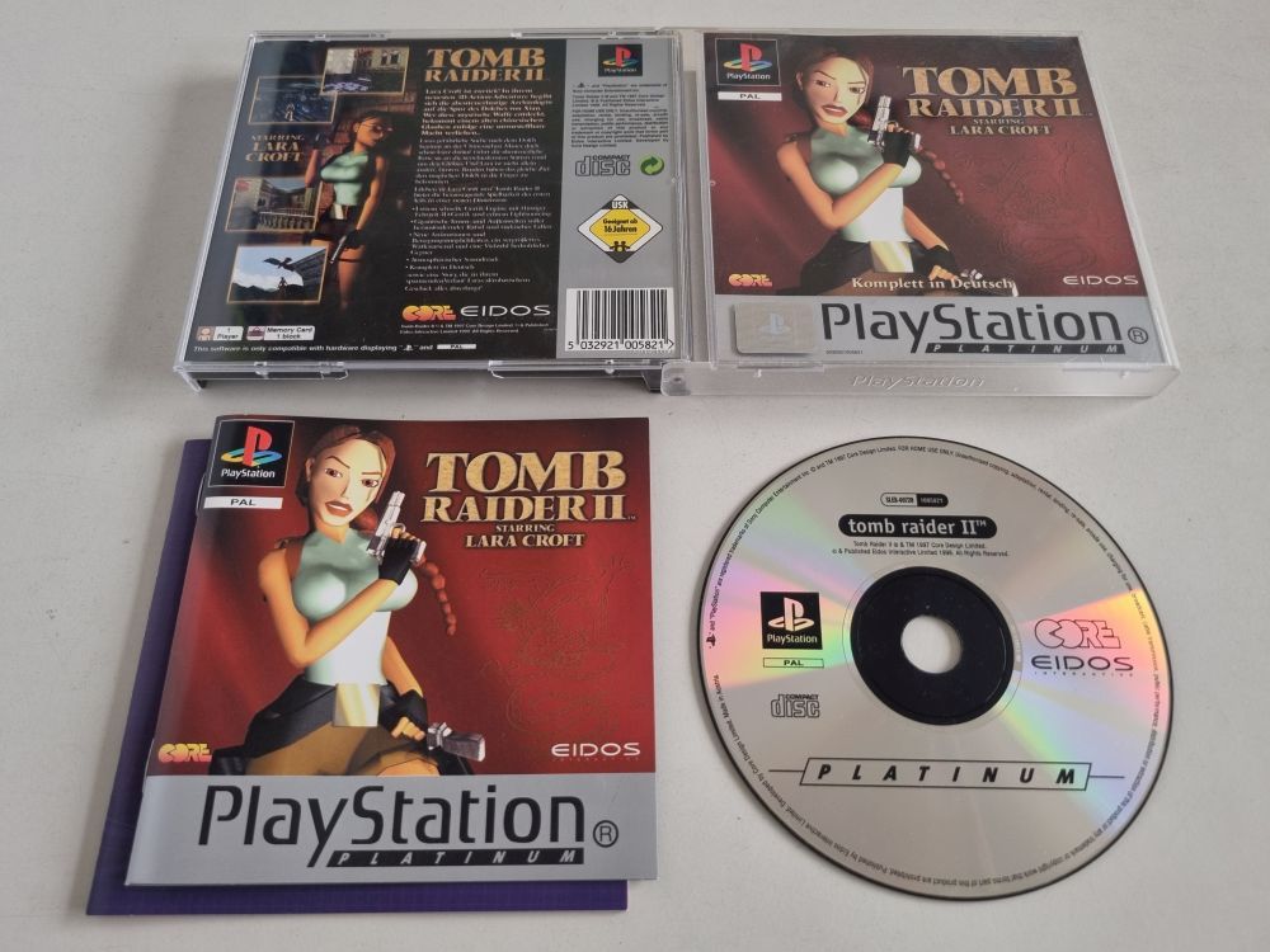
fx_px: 954
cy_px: 476
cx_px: 635
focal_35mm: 26
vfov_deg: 53.1
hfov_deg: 67.3
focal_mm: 5.4
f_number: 1.8
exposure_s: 1/100
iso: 100
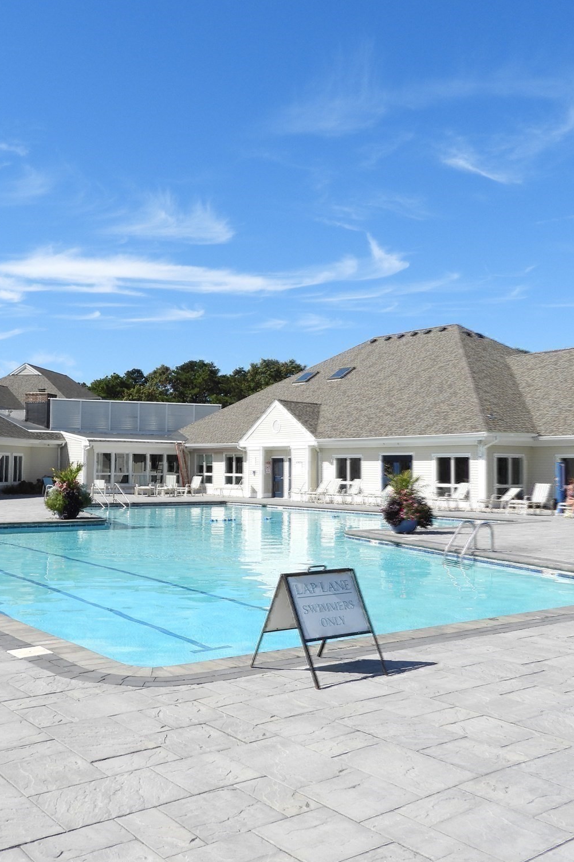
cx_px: 231
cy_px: 433
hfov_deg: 38.7
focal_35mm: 34
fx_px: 813
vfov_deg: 55.8
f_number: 3.5
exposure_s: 1/1000
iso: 100
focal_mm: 4.3
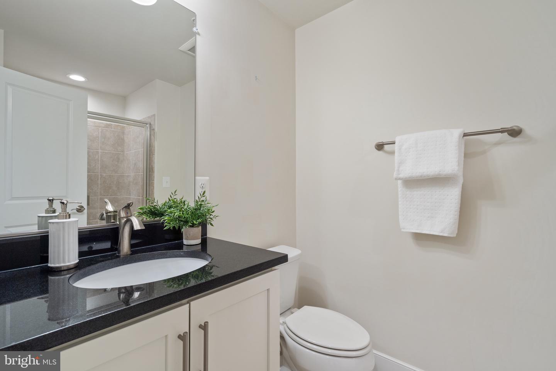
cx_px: 278
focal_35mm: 16
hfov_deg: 96.7
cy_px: 186
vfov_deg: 73.7
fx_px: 247
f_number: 8
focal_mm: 16
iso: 100
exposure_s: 1/4
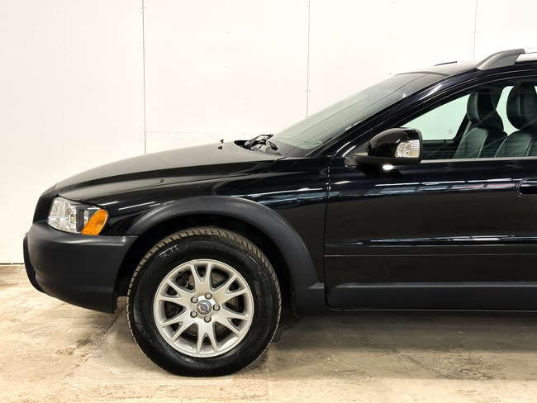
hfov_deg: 39.6
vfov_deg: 30.3
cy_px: 202
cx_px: 268
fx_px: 745
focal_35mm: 48
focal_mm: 6.86
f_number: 1.8
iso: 160
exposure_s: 1/50
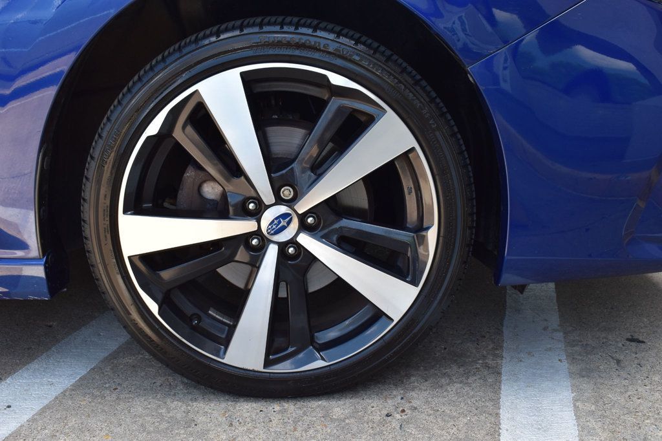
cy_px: 220
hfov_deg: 49.6
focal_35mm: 39
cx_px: 331
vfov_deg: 34.2
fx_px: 717
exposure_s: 1/125
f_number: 9
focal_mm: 26
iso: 400
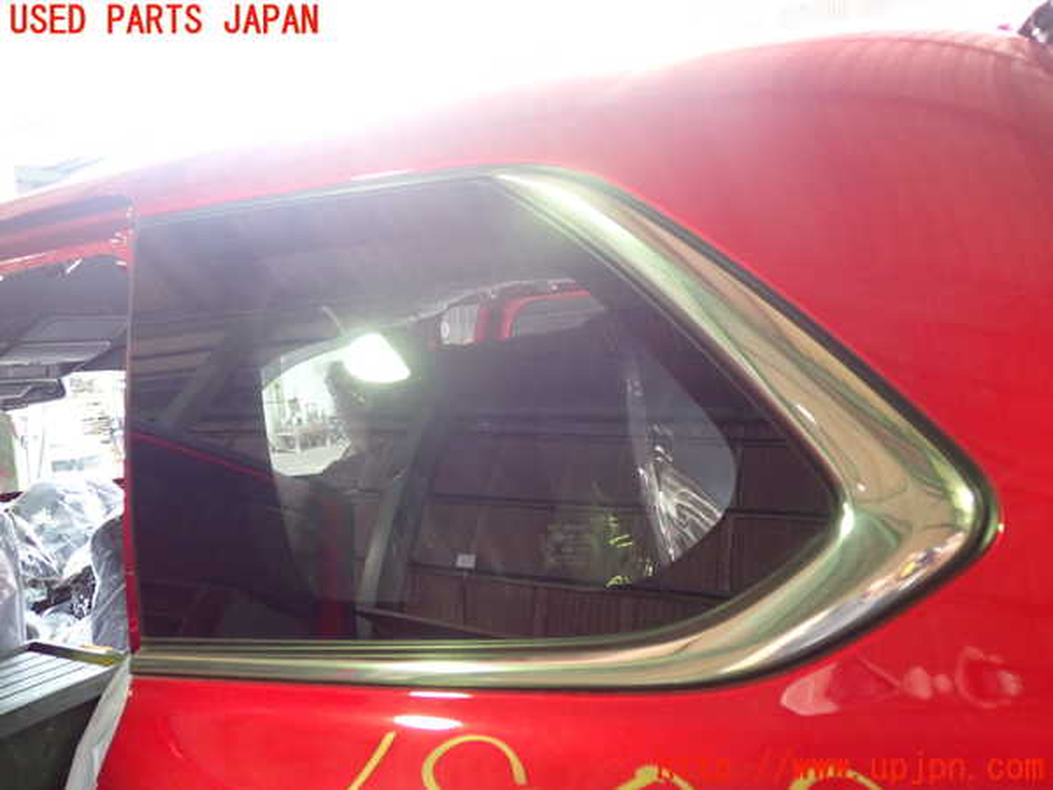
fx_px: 913
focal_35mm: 30
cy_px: 395
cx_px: 526
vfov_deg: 46.8
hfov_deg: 60.0
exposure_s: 1/30
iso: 400
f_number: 2.3
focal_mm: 5.4
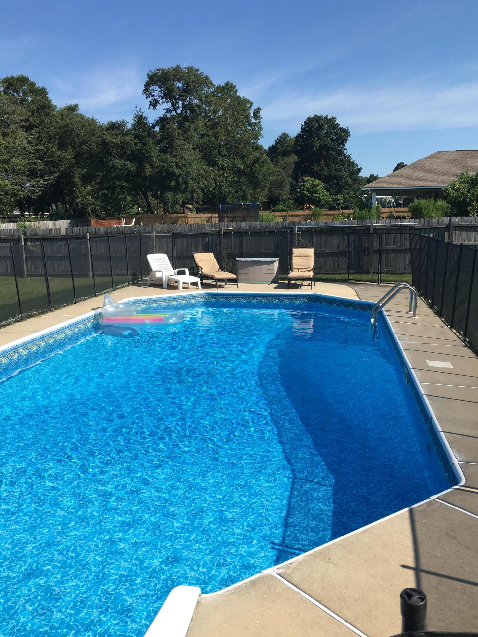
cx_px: 245
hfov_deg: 46.8
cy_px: 317
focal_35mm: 30
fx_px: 552
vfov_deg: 60.0
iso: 25
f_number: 2.2
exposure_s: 1/1508
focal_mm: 4.15
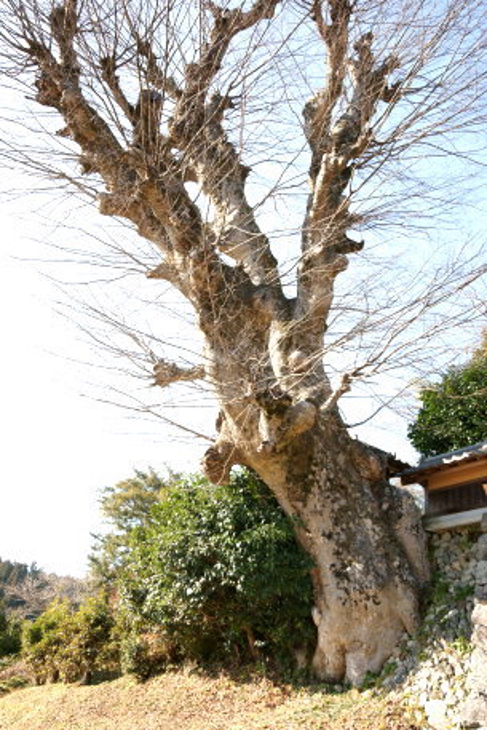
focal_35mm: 35
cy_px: 365
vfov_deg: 54.4
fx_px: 710
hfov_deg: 37.9
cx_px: 244
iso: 320
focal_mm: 35
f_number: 9
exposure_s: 1/125
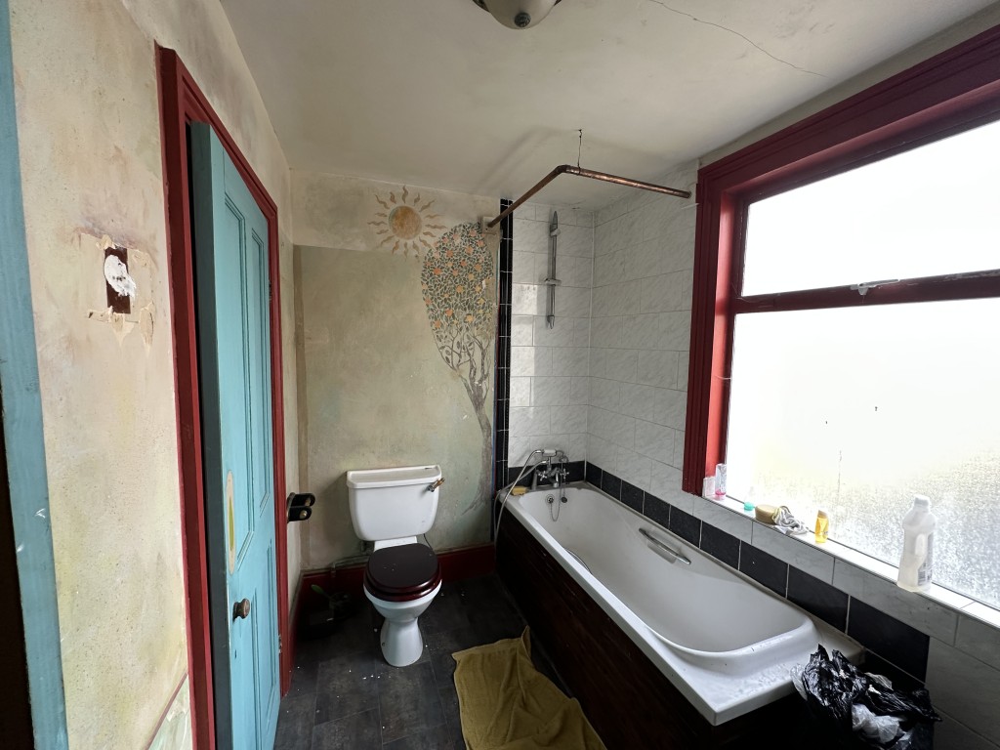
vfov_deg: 85.7
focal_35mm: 14
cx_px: 500
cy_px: 375
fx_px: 404
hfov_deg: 102.1
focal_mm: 2.22
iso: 160
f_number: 2.2
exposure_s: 1/99
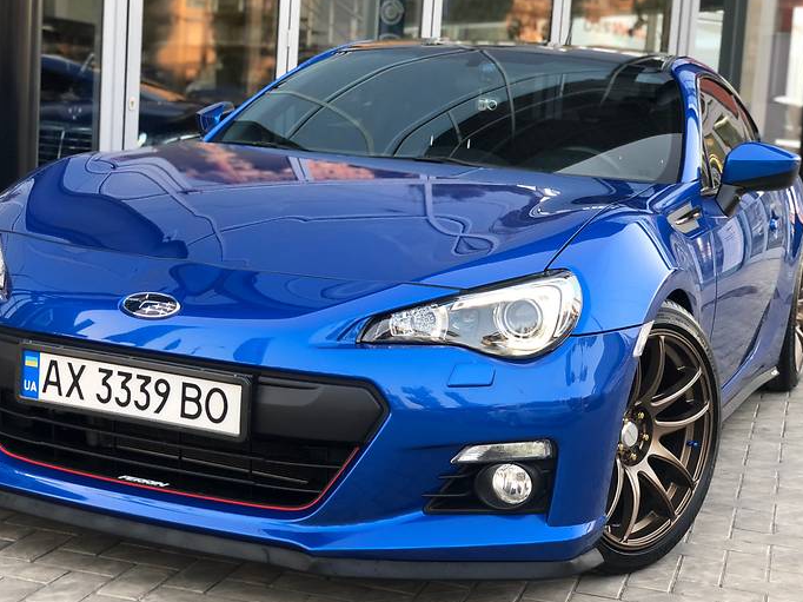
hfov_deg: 31.7
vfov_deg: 24.0
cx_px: 374
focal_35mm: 61
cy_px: 285
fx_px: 1415
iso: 40
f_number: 2.4
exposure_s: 1/50
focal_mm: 6
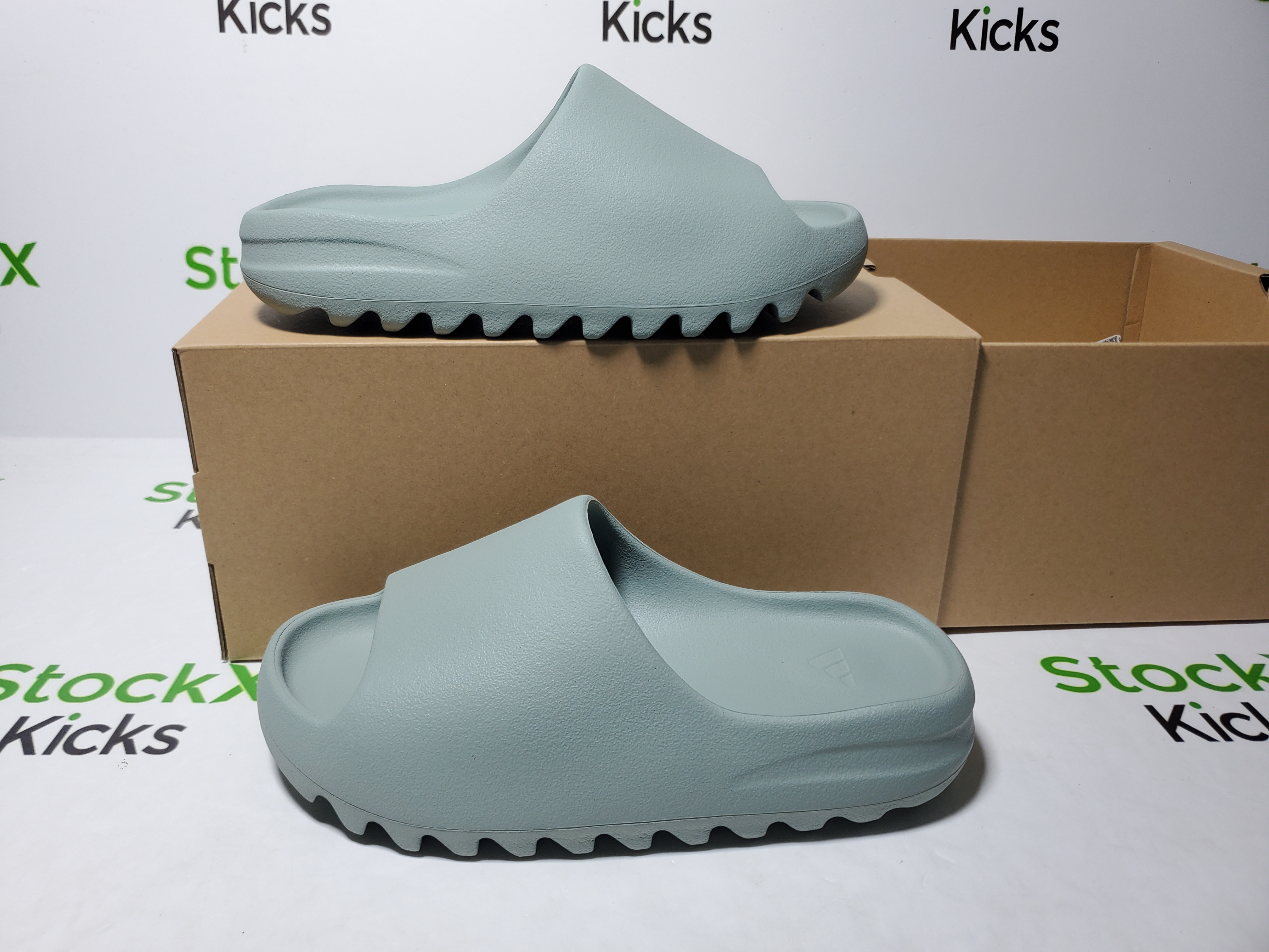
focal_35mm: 26
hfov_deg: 67.3
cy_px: 476
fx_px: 953
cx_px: 634
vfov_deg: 53.1
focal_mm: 4.3
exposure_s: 1/376
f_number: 1.5
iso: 50
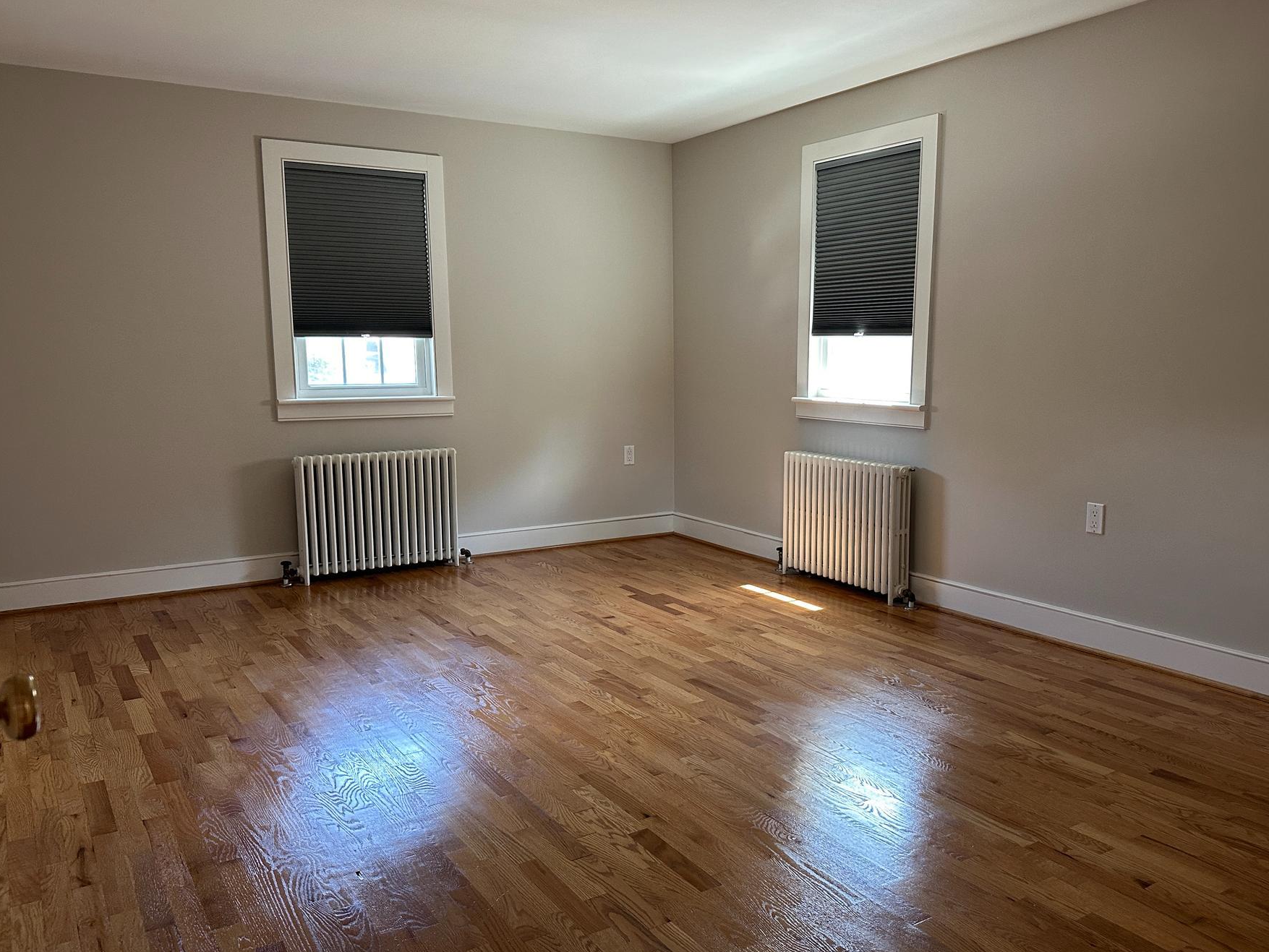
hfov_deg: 63.4
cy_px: 485
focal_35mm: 28
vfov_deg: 49.8
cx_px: 679
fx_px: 1027
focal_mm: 6.86
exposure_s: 1/60
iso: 320
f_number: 1.78
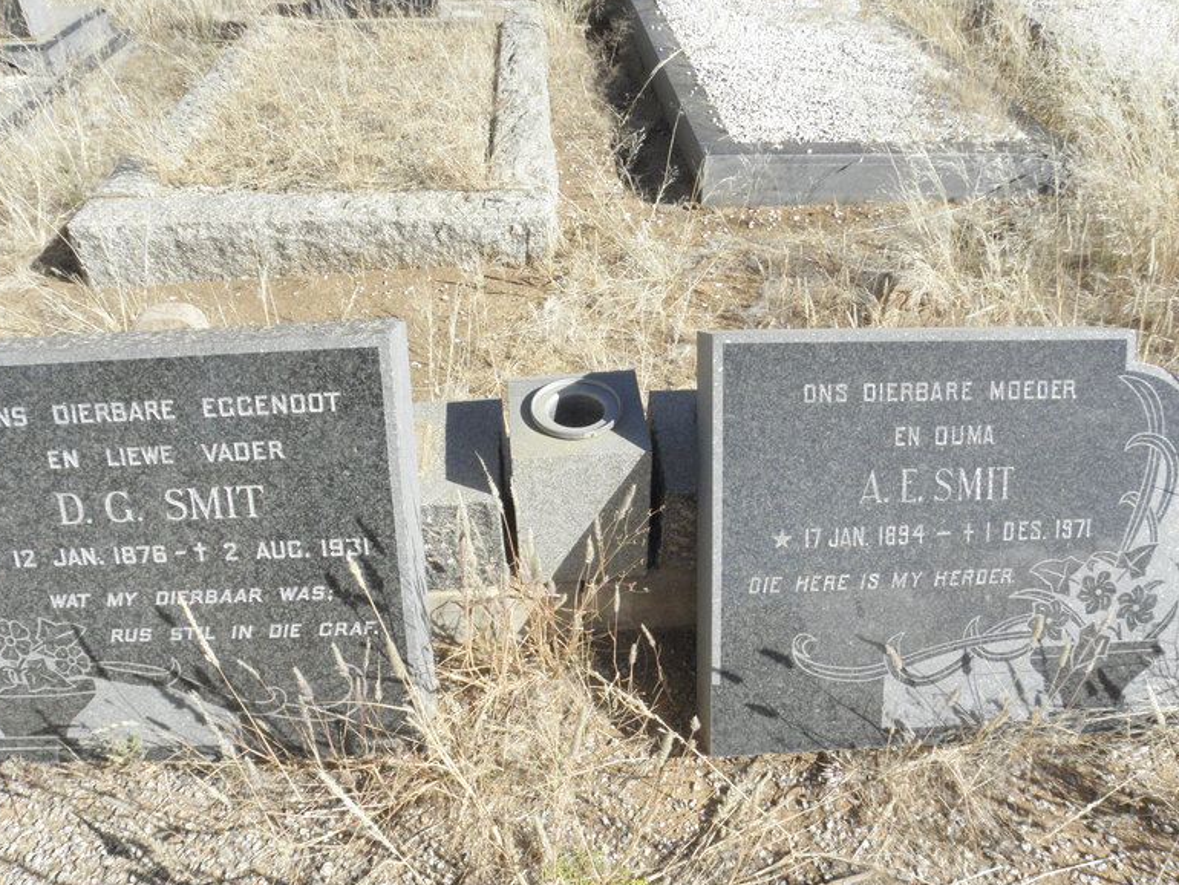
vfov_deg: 51.4
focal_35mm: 27
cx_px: 568
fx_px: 920
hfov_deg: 65.3
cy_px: 453
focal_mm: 4.6
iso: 200
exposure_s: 1/640
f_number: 6.3
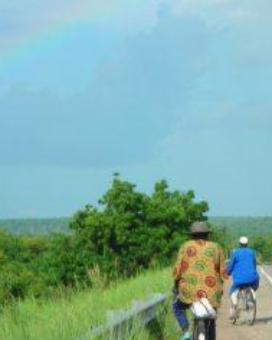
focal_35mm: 167
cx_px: 266
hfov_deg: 9.2
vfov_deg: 11.5
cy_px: 225
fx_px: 1679
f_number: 4.6
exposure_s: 1/506
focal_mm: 14.8
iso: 70
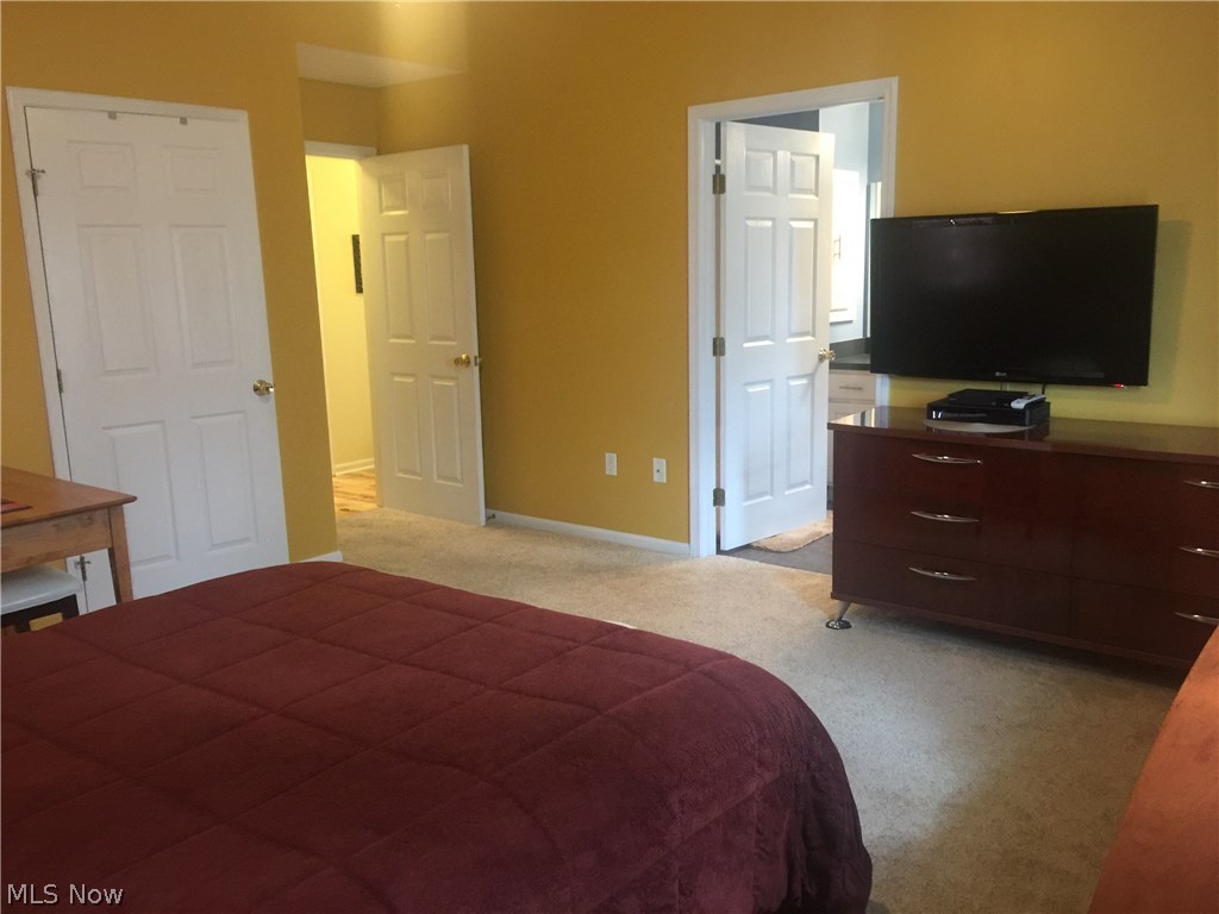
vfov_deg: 48.2
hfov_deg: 61.7
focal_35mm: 29
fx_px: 1021
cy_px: 457
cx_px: 610
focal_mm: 4.15
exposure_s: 1/15
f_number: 2.2
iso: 125
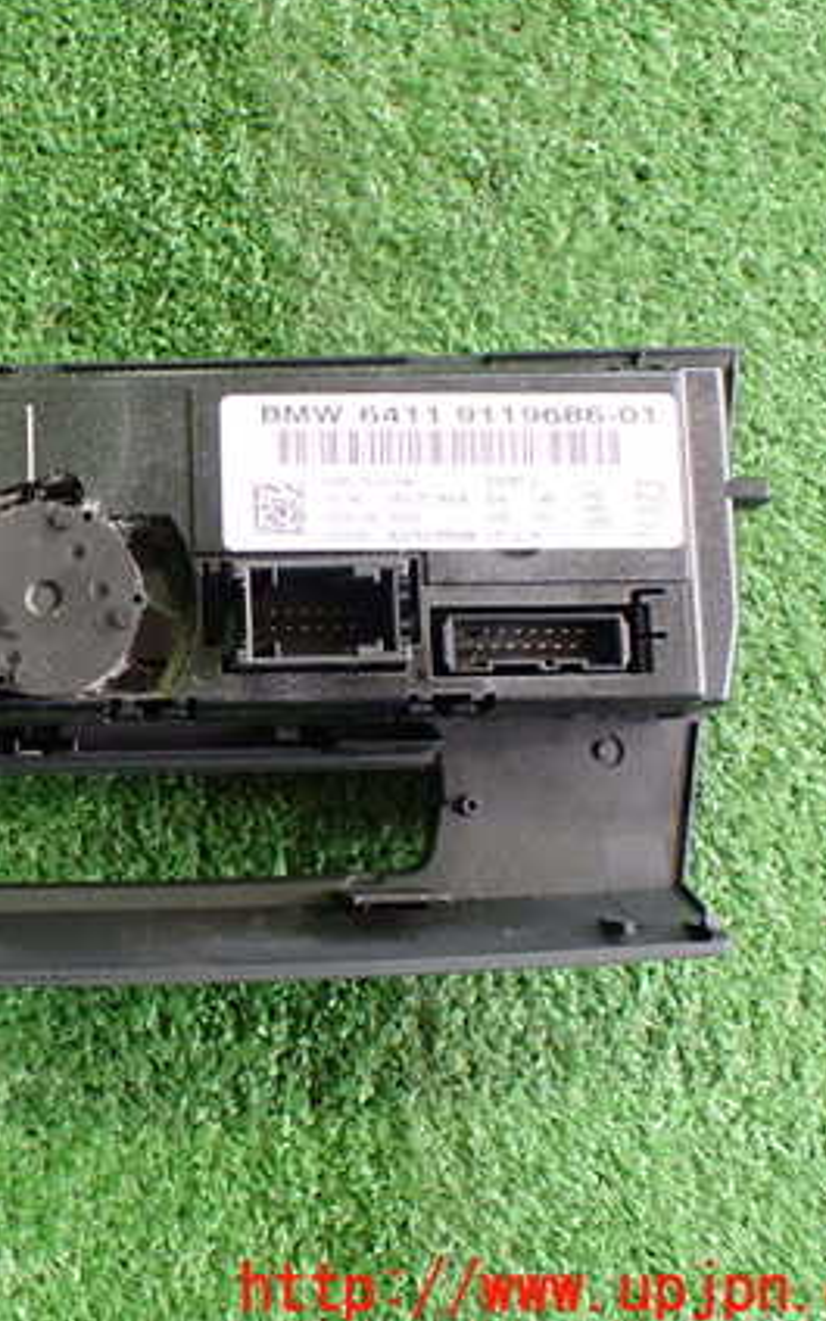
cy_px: 629
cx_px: 9
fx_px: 1621
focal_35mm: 45
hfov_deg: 27.1
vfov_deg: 44.3
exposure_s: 1/60
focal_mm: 5.4
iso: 800
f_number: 2.3
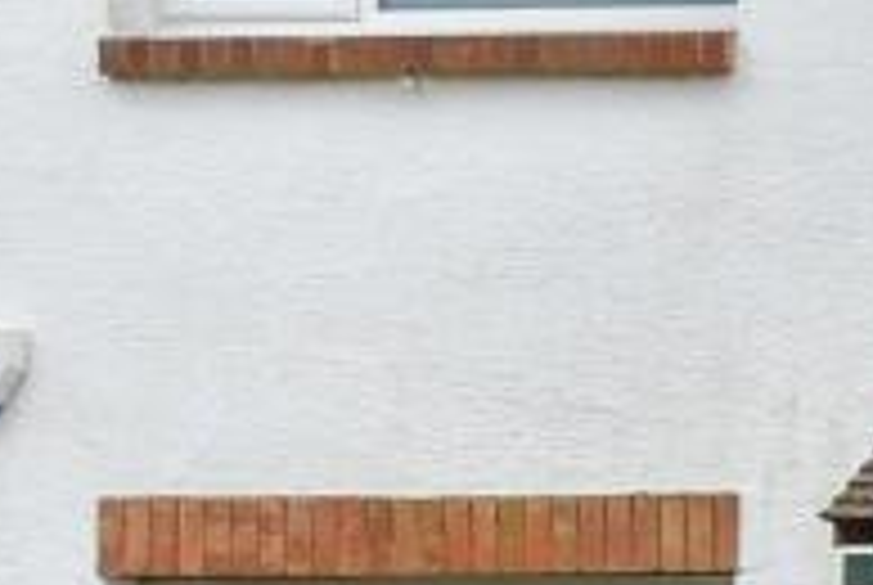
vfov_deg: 8.7
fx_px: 3837
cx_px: 2232
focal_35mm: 158
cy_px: 556
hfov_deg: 10.7
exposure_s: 1/60
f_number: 7.1
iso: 400
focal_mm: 20
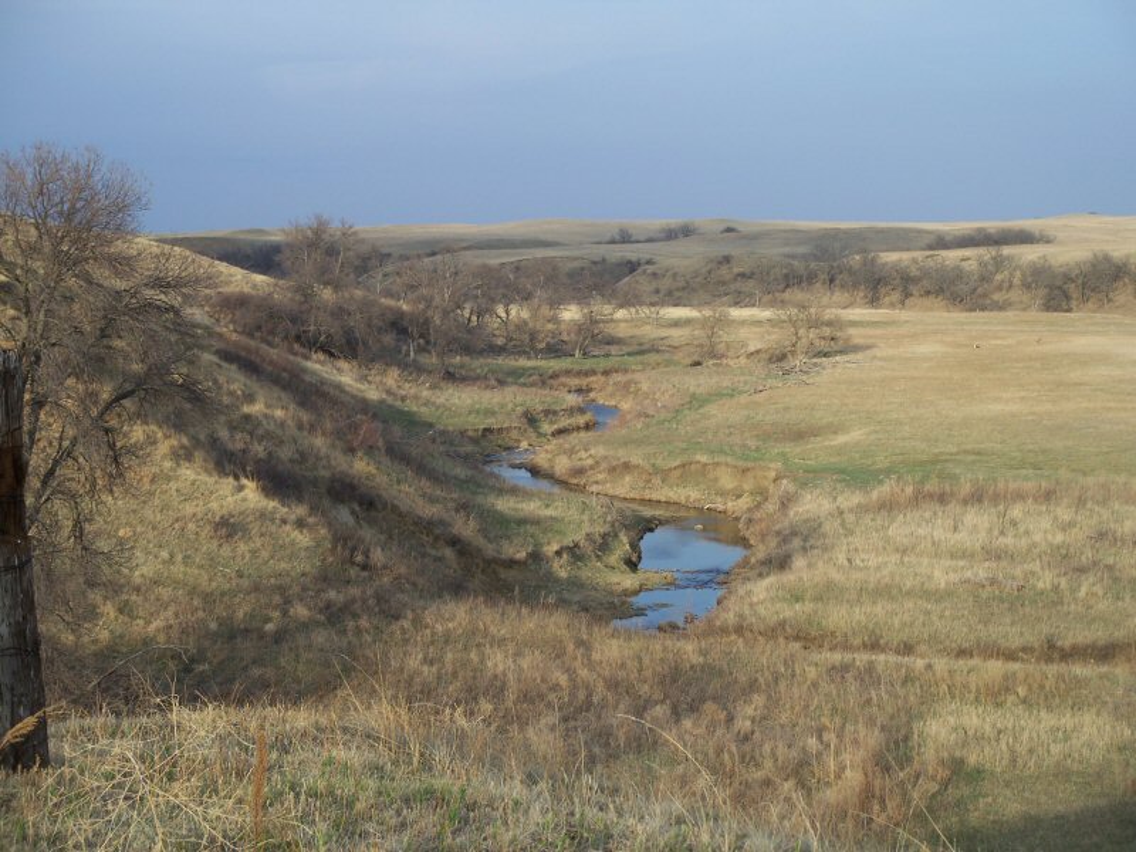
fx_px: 2691
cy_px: 426
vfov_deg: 18.0
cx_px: 568
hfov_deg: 23.8
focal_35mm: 82
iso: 64
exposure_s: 1/200
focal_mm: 17.3
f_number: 3.6
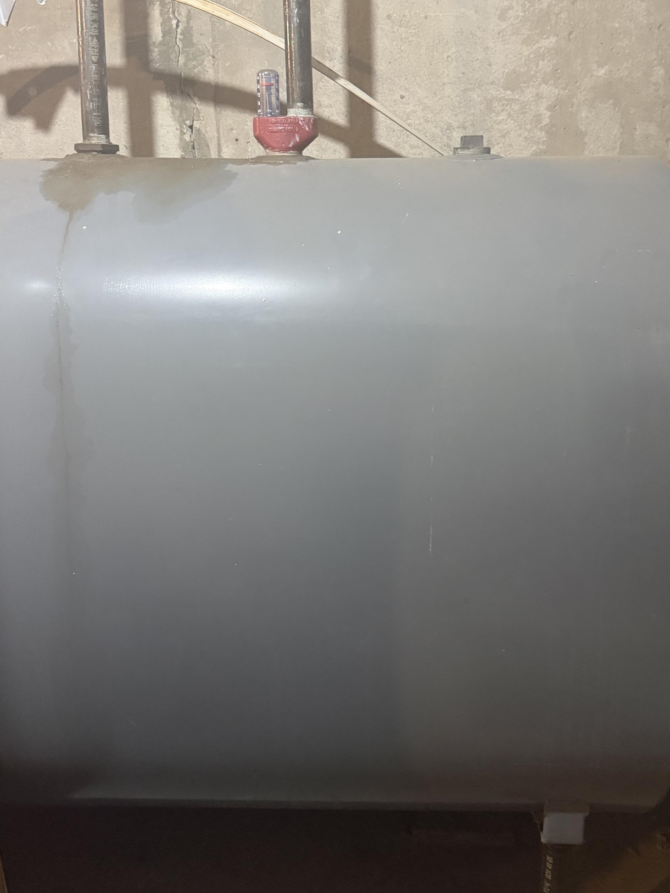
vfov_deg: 53.8
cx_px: 364
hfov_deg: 41.8
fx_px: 877
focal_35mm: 34
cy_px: 388
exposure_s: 1/40
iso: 640
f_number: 1.78
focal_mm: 6.76
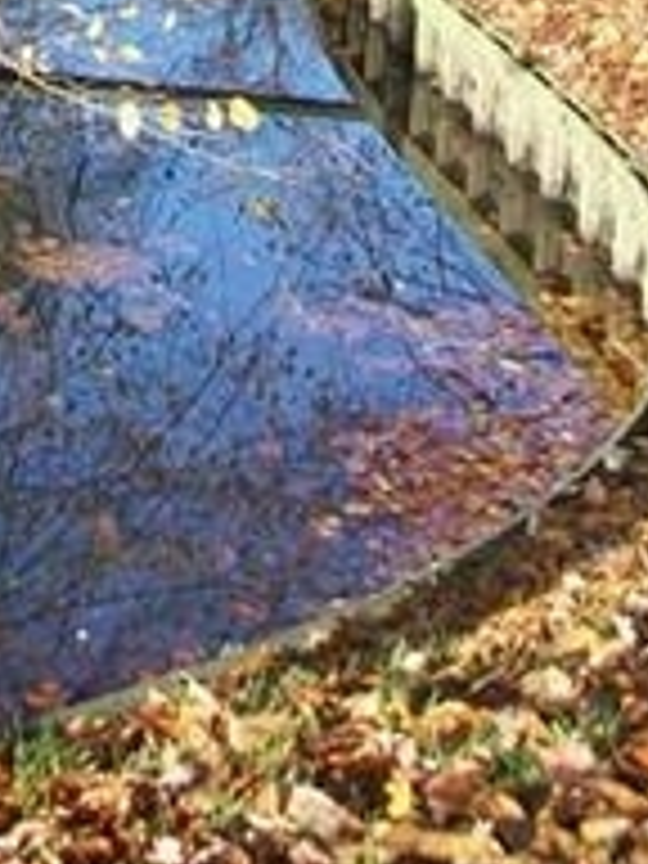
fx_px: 2496
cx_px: -176
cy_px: -477
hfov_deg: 14.2
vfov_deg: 17.4
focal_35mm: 100
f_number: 2.9
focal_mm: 5.7
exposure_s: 1/250
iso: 80
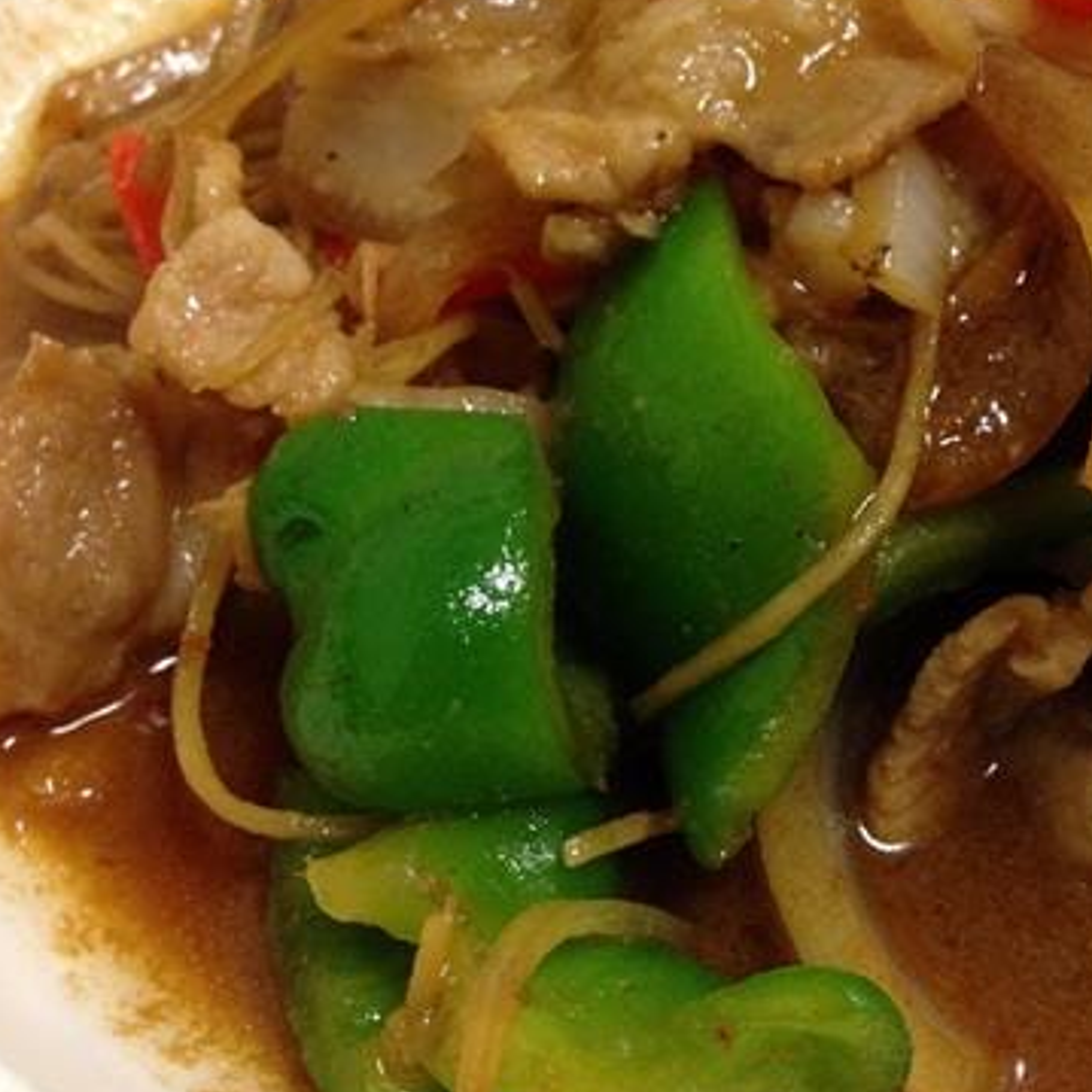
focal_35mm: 65
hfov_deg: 26.0
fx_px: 2320
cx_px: 891
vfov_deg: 26.4
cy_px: 380
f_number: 2.4
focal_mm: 4.12
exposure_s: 1/20
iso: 160
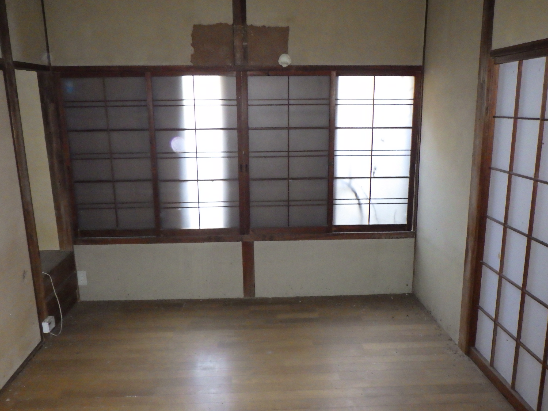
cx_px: 274
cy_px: 206
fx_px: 443
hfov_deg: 63.4
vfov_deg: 49.7
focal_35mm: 28
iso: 1250
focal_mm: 5
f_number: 3.5
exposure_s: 1/45
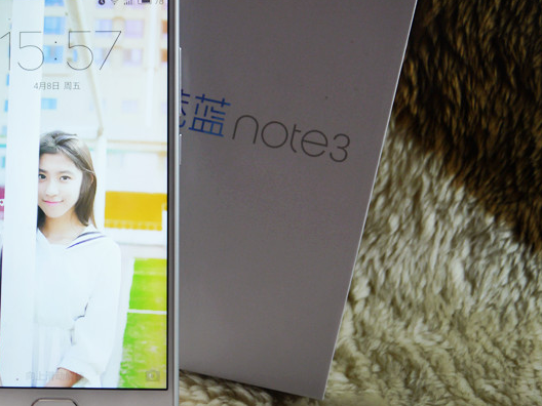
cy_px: 137
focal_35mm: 100
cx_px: 137
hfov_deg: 19.5
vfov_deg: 14.8
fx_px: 1566
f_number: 5.2
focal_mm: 33
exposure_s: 1/60
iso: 320
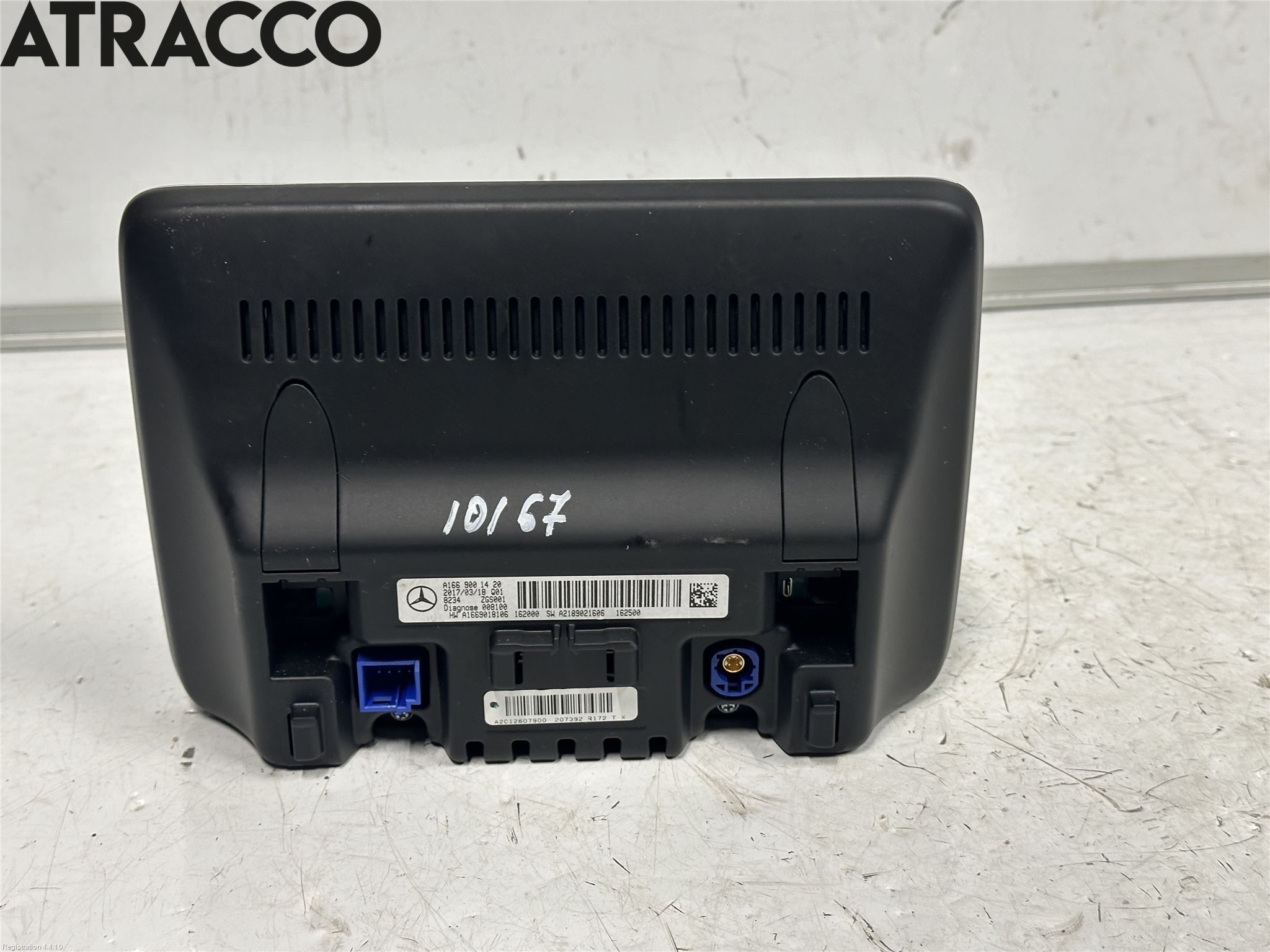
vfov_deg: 30.3
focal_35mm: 48
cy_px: 476
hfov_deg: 39.7
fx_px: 1761
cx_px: 635
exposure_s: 1/50
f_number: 1.78
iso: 125
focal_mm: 6.86
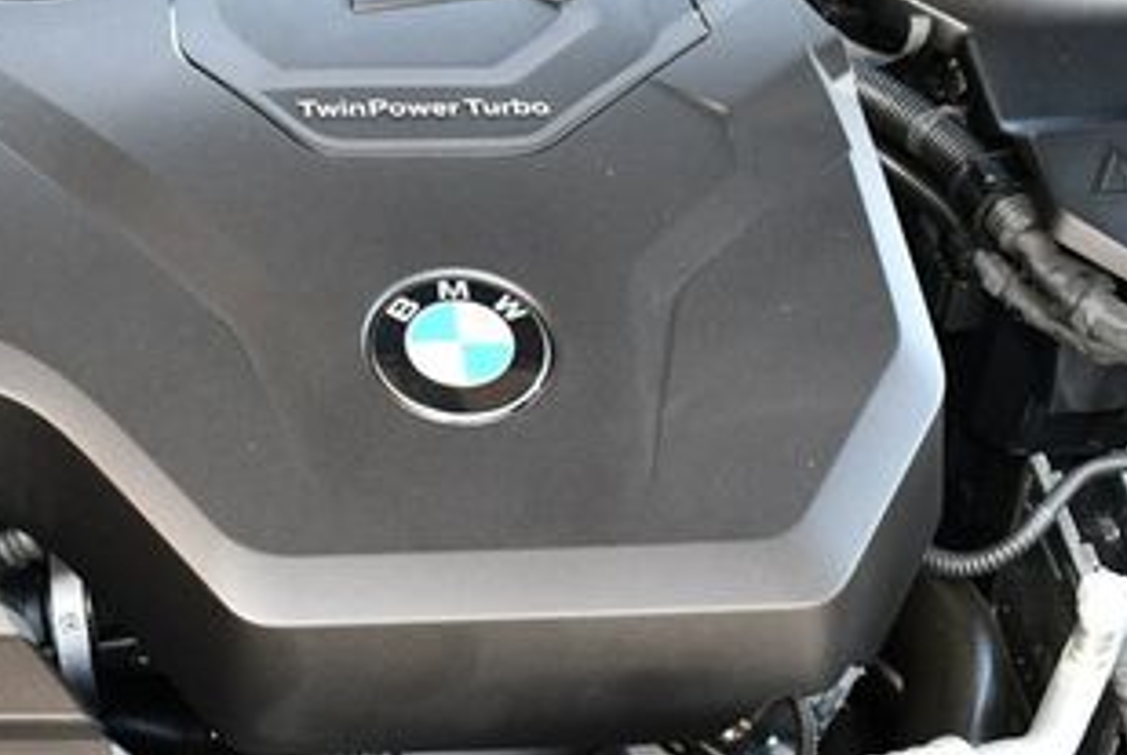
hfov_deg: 21.9
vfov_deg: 15.0
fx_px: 2853
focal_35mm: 91
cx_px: 150
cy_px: 139
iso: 800
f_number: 3.8
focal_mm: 22
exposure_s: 1/160
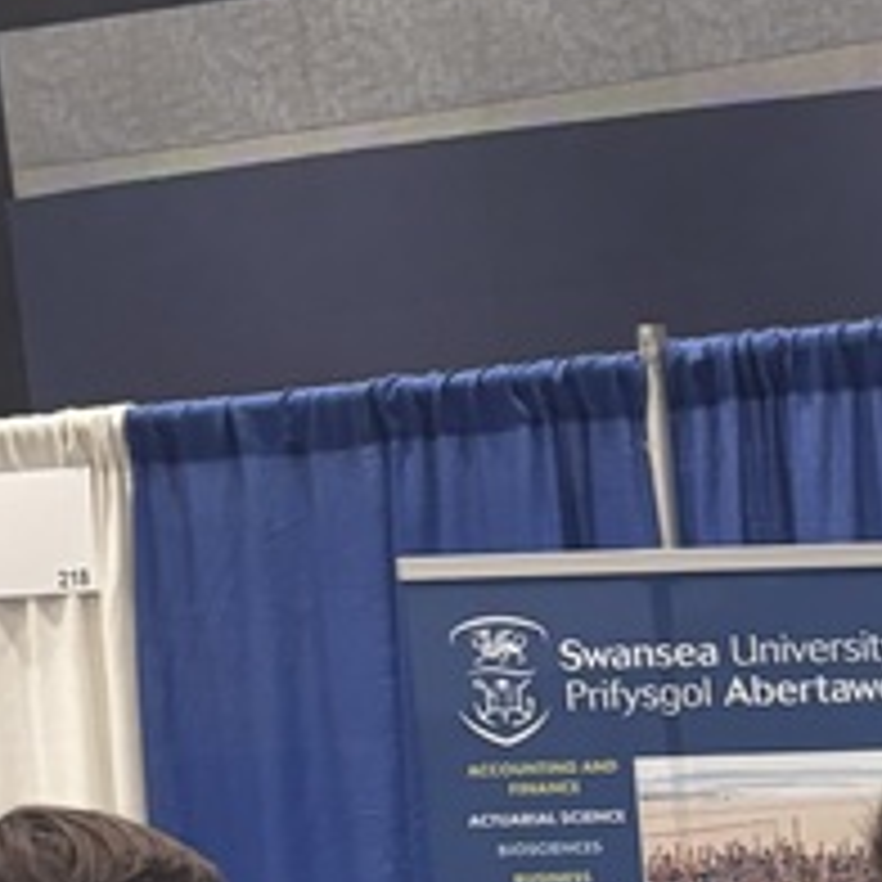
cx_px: 1422
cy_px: 1521
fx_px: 3459
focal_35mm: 120
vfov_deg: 13.3
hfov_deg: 13.5
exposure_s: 1/60
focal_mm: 5.96
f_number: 1.6
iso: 160
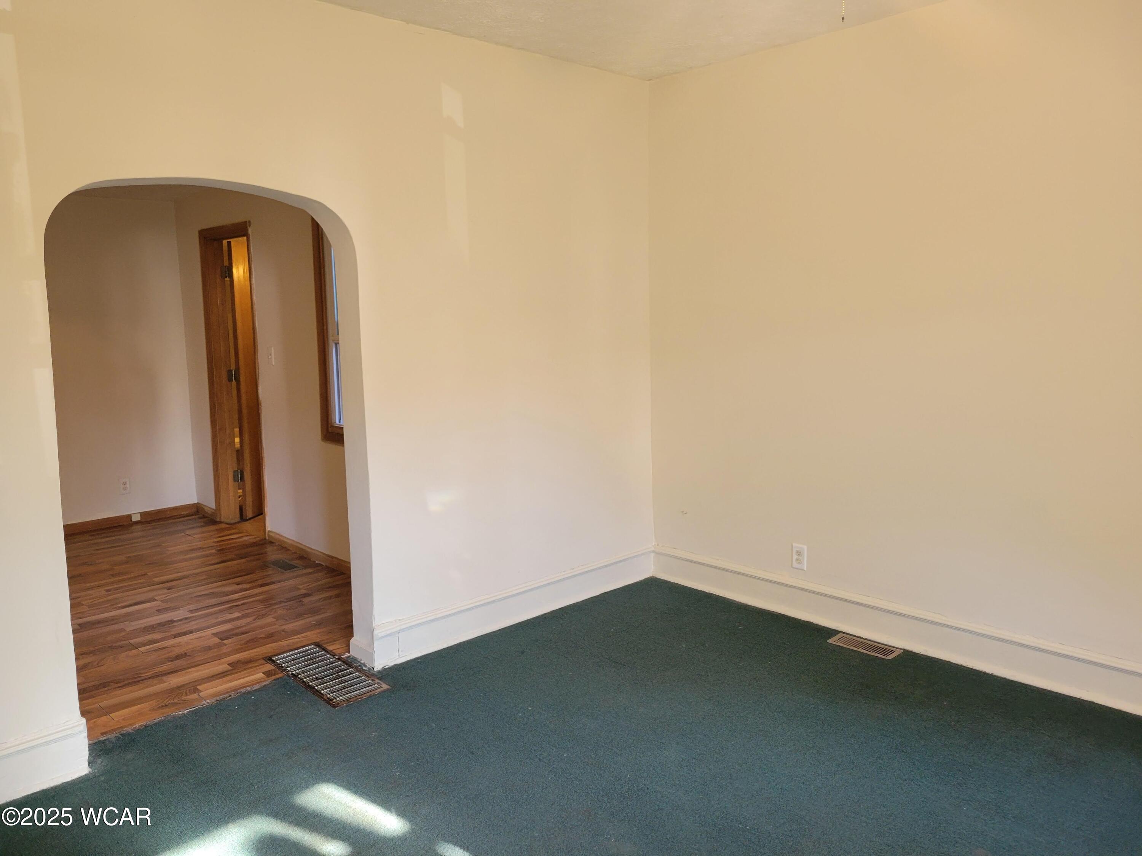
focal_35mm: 26
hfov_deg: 67.3
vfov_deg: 53.1
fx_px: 858
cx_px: 571
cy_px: 428
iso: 200
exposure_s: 1/60
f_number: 1.8
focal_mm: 5.4
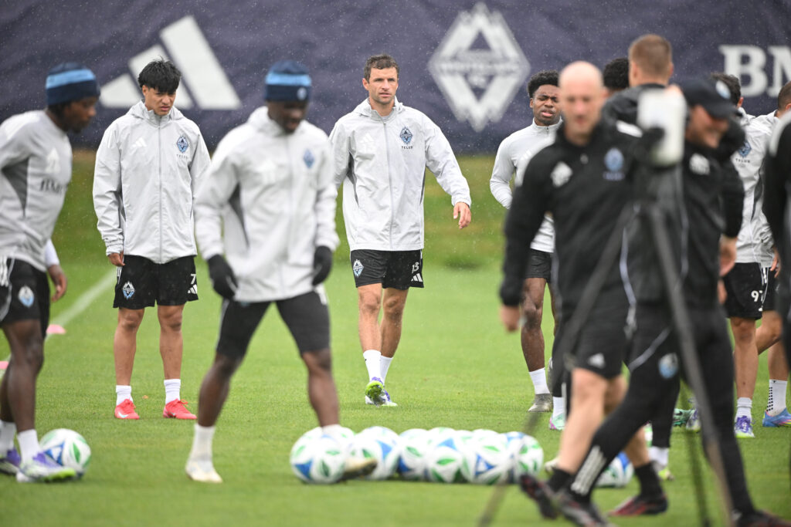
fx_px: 10987
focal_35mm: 500
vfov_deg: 2.8
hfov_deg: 4.1
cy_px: 264
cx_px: 396
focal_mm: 500
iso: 2000
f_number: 4
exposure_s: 1/1250
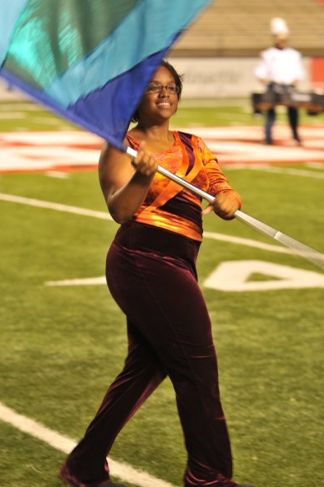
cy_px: 241
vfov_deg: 13.8
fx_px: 2014
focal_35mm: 149
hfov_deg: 9.2
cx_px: 161
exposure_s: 1/60
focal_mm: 98
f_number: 2.8
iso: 400
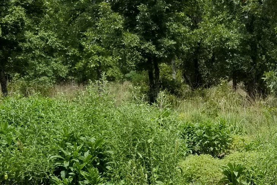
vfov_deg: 18.4
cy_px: 207
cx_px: 279
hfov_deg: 26.8
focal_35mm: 71
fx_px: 546
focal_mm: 4.3
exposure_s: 1/2681
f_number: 1.7
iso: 50
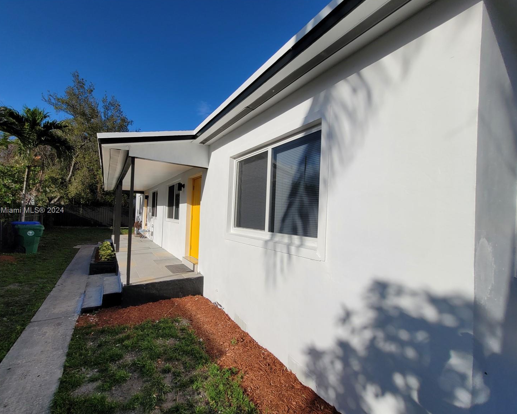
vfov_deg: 88.0
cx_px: 235
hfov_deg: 100.4
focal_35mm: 14
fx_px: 214
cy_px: 211
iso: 40
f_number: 2.2
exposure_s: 1/3109
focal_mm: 1.74
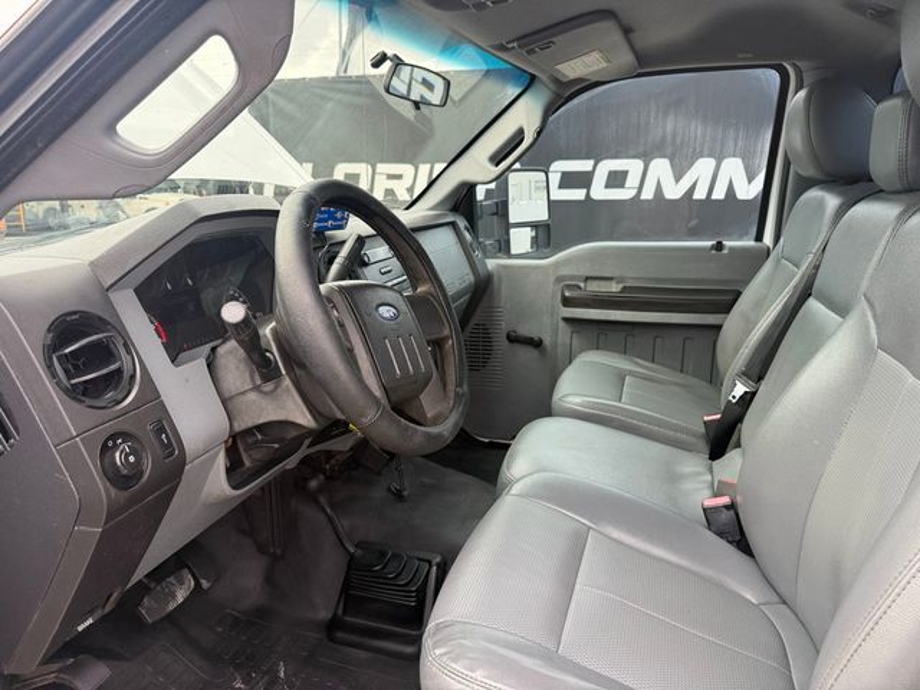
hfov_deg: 71.6
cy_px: 345
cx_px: 460
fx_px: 638
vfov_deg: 56.8
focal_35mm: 24
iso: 100
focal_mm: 6.76
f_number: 1.78
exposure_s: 1/445
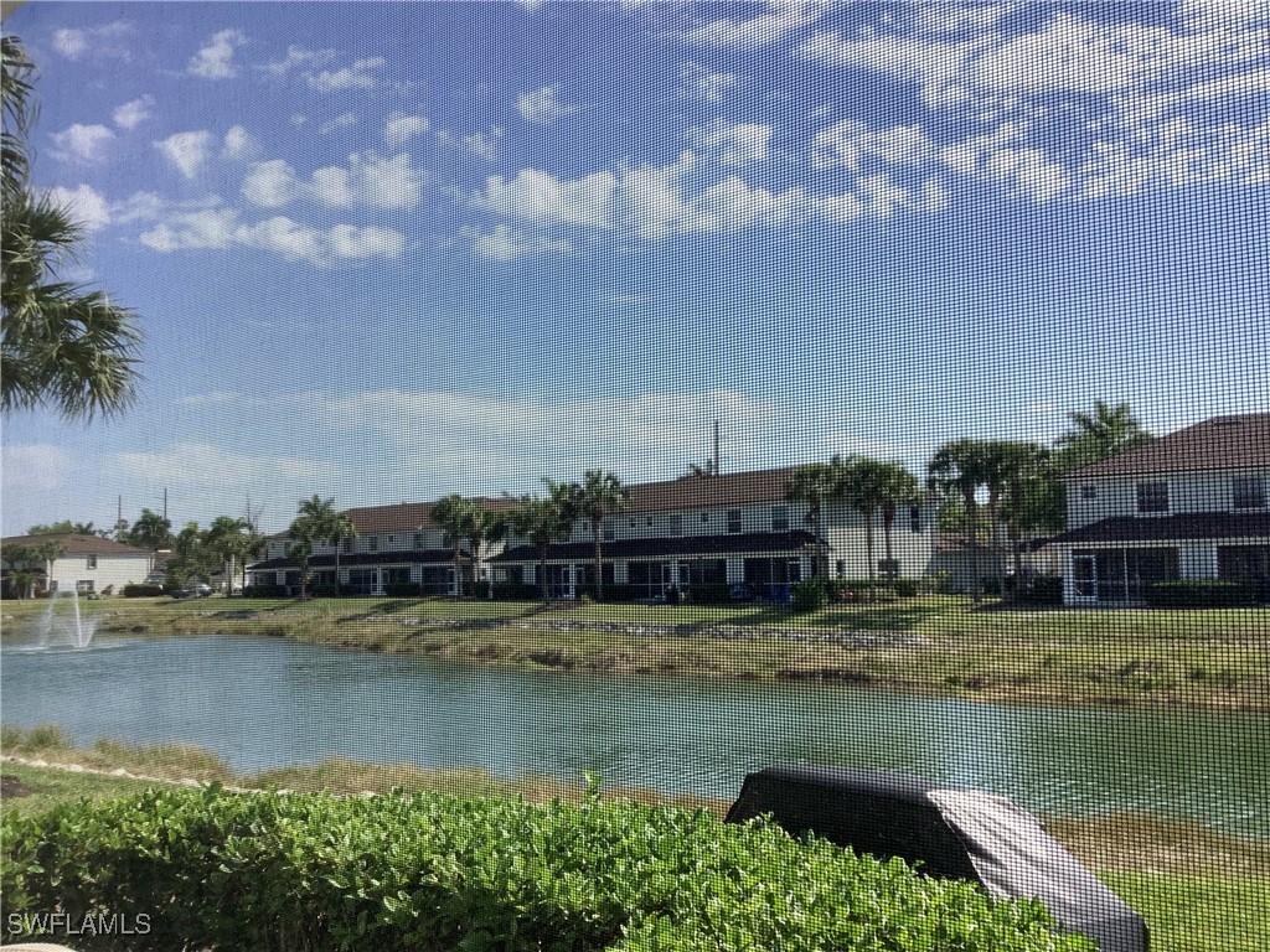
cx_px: 635
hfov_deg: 58.4
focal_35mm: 31
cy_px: 476
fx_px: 1137
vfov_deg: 45.4
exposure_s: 1/1274
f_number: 2.4
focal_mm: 3.3
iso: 25
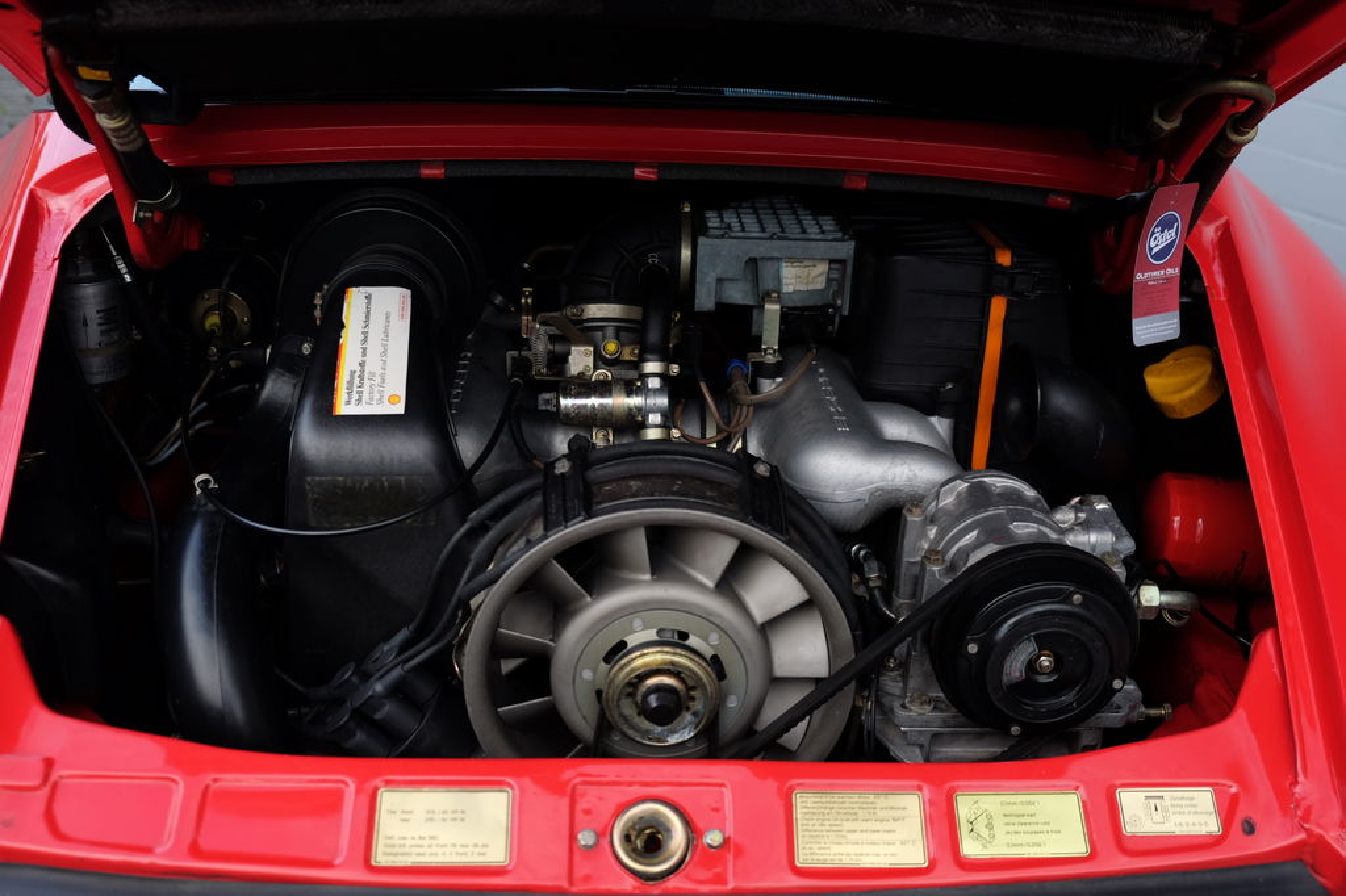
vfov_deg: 36.8
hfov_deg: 53.1
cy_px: 448
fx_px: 1345
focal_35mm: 36
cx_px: 673
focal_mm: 24.3
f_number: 3.2
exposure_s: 1/80
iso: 200
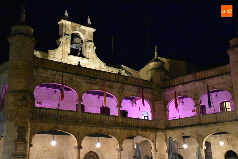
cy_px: 80
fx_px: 347
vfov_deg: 25.8
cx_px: 119
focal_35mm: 52
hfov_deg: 37.8
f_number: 4.2
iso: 10000
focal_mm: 35
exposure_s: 1/60
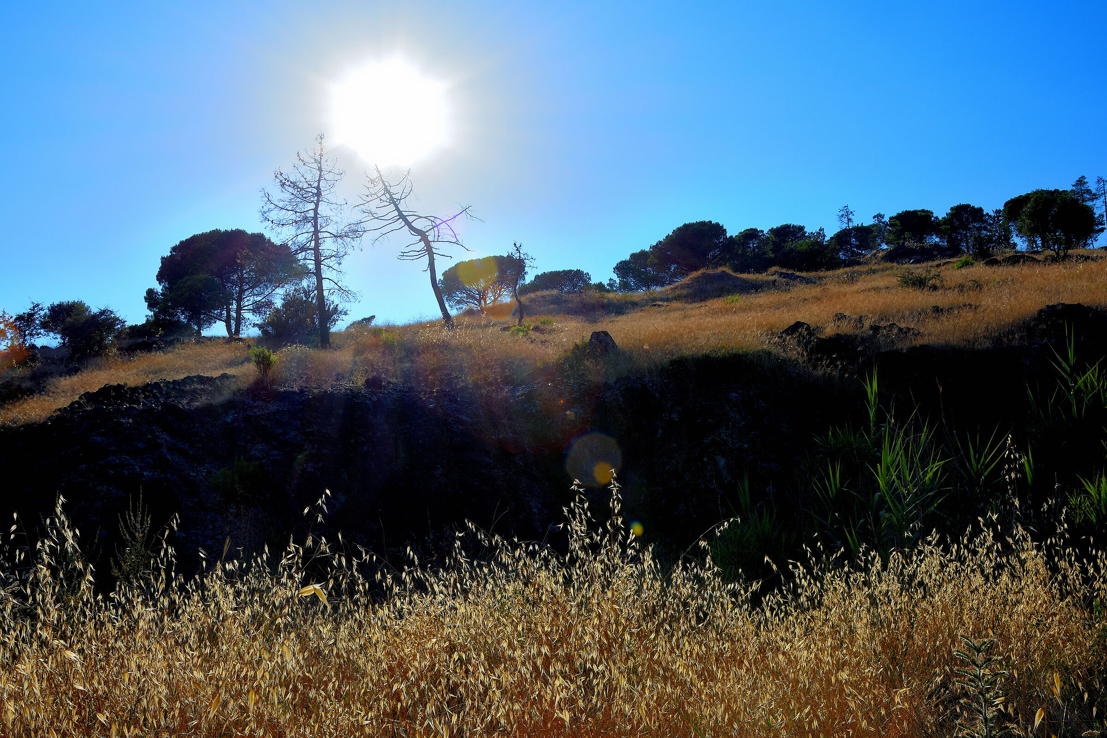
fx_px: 1384
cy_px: 369
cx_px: 554
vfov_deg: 29.9
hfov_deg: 43.6
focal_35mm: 45
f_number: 11
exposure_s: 1/160
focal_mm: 30
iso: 100
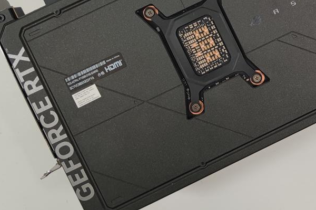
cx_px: 300
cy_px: -10
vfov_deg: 20.1
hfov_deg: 29.3
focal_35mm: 65
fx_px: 571
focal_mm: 6.78
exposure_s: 1/100
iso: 52
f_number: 1.85
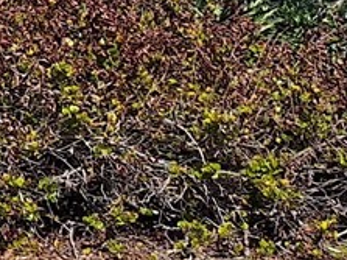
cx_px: -565
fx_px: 1653
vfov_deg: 8.7
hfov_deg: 10.0
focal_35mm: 165
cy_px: -195
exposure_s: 1/2618
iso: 40
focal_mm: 5.54
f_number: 1.8
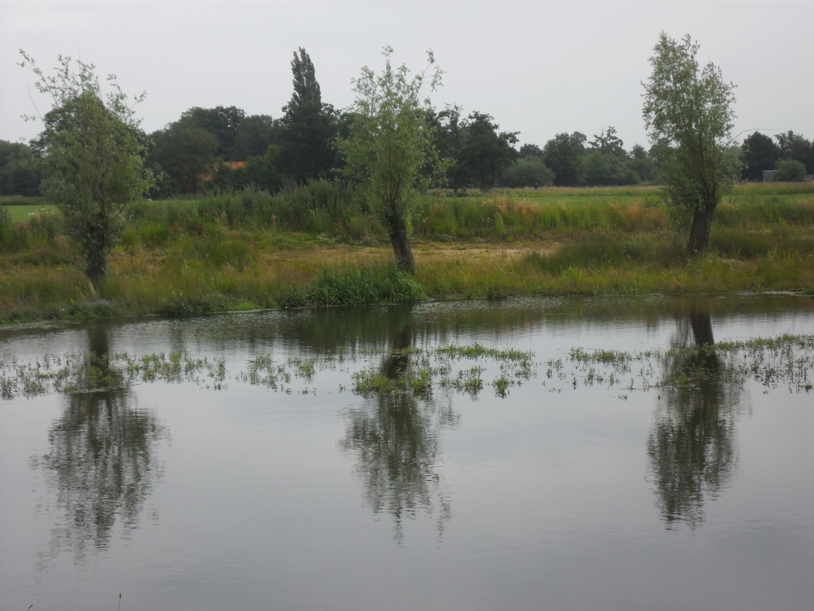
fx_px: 1740
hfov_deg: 26.3
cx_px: 407
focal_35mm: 74
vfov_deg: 19.9
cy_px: 306
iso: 100
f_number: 3.9
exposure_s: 1/500
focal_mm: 13.2
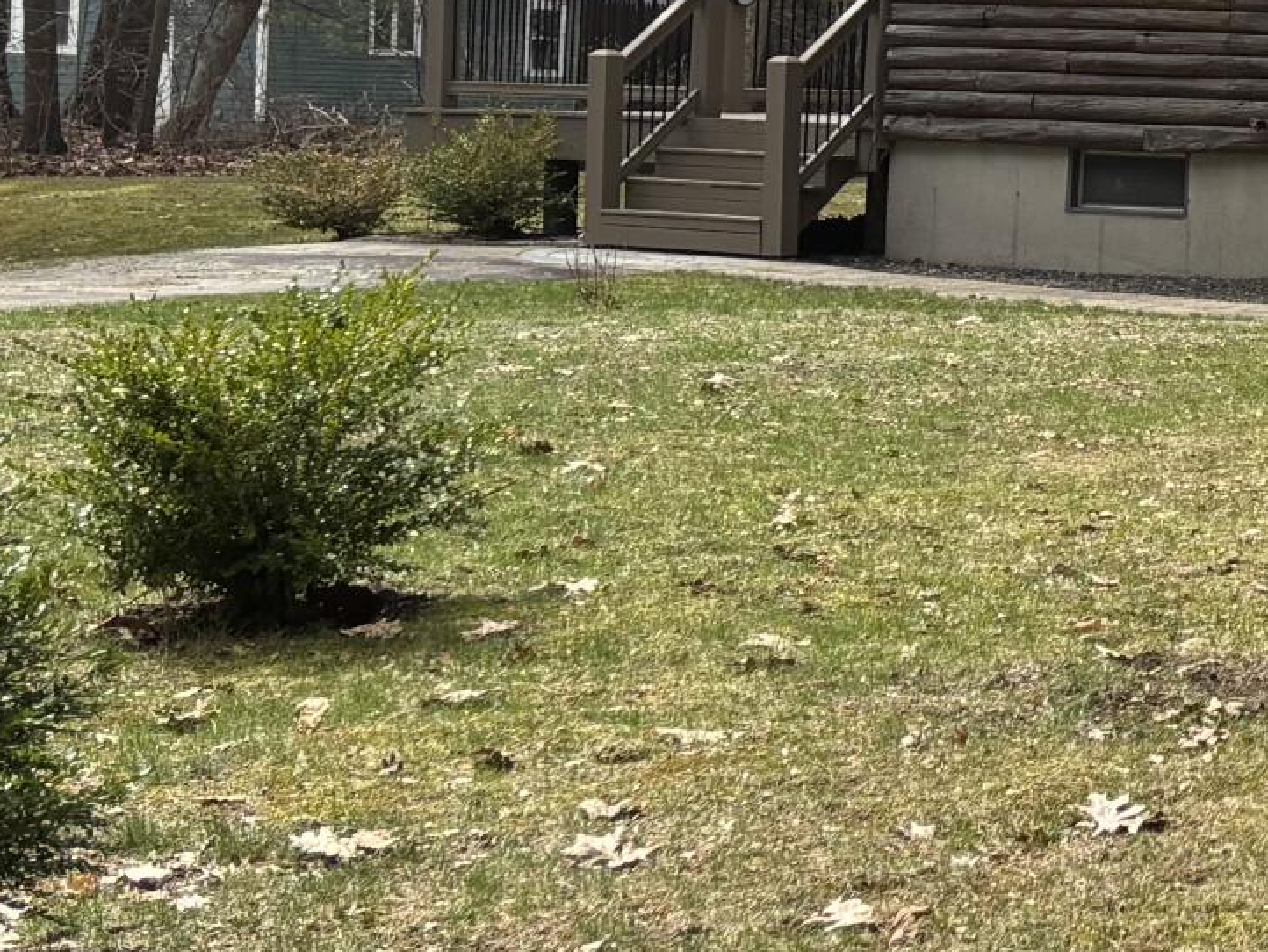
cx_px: 2223
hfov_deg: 15.8
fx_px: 3957
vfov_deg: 13.6
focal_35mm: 108
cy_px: 70
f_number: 1.6
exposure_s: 1/1616
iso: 50
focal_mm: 5.96
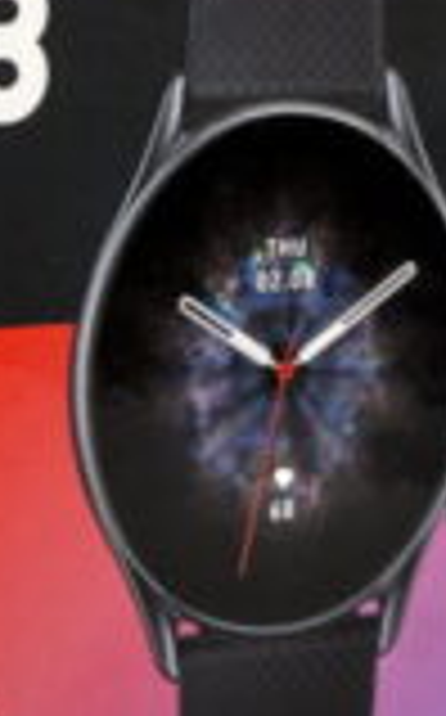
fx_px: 3588
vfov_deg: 11.4
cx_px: -248
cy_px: 209
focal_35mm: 184
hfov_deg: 7.0
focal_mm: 28
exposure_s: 1/200
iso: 800
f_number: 8
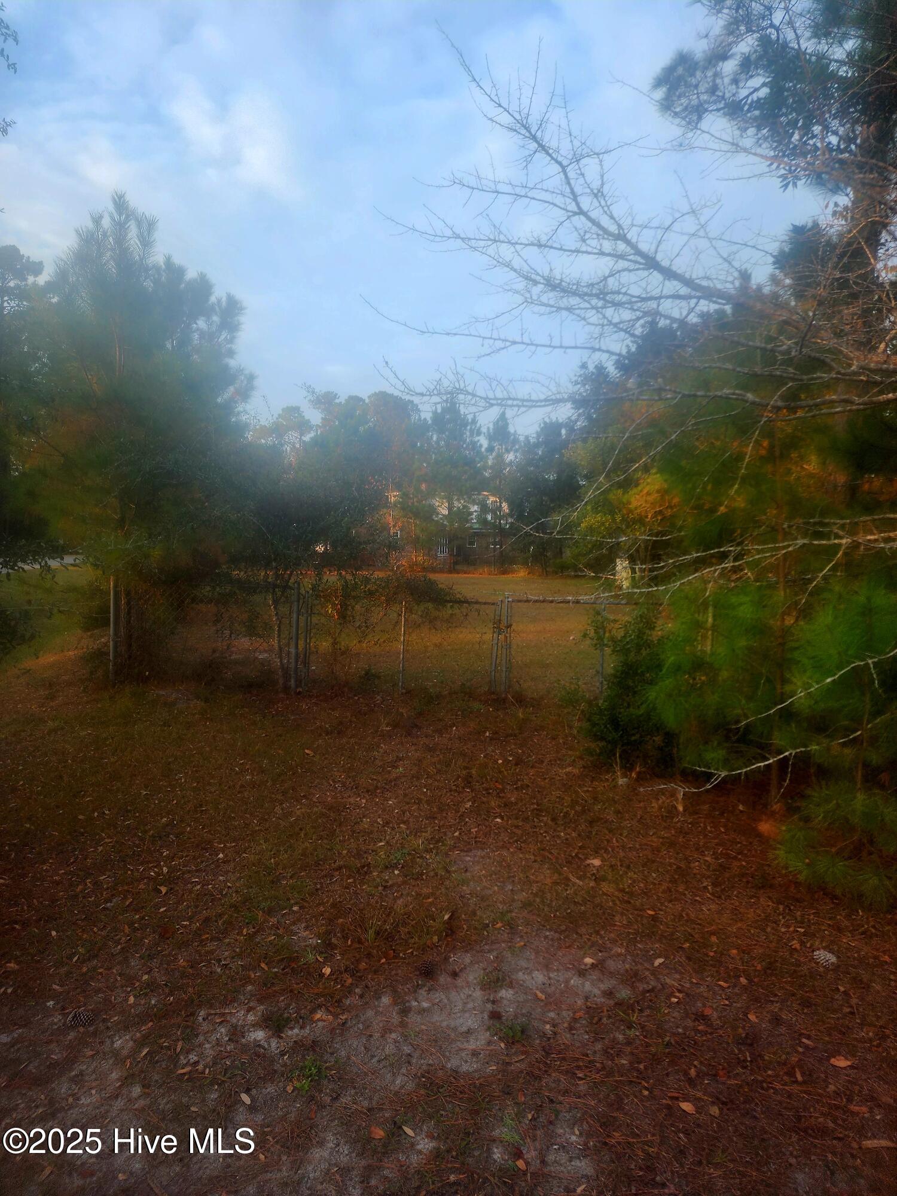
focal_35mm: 23
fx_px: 795
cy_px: 598
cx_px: 448
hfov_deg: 58.9
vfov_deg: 73.9
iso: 12
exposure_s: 1/120
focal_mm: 6.4
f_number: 1.8
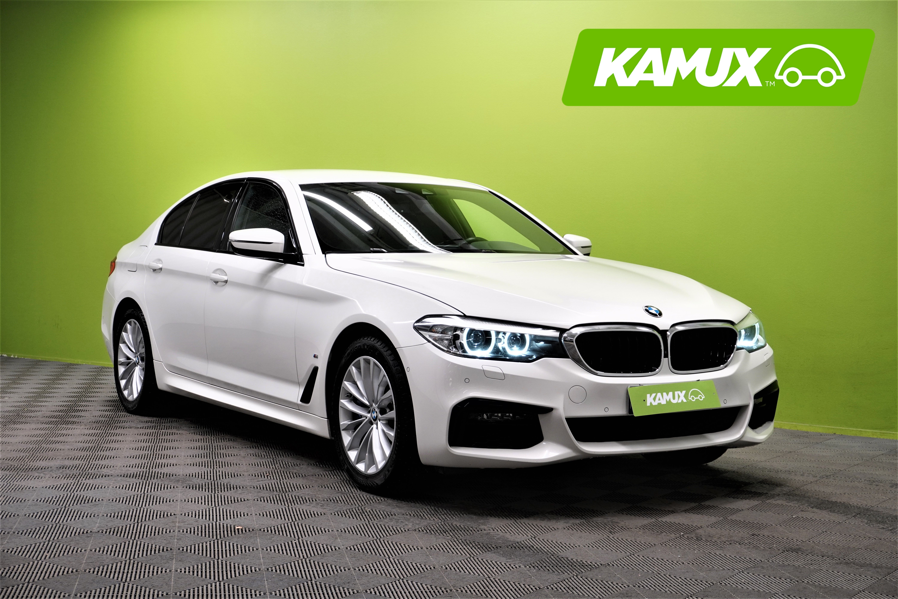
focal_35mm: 54
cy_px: 300
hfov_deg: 36.9
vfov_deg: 25.1
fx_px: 1347
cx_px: 449
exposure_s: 1/20
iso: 320
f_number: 7.1
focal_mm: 36
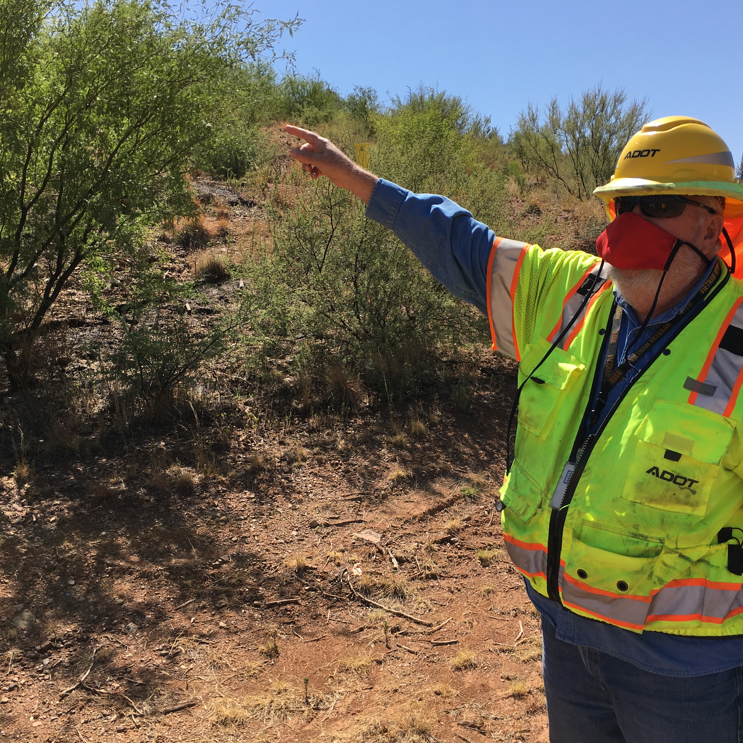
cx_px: 401
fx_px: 850
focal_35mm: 35
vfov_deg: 47.2
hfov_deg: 47.2
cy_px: 372
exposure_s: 1/1282
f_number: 2.2
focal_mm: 4.15
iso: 25
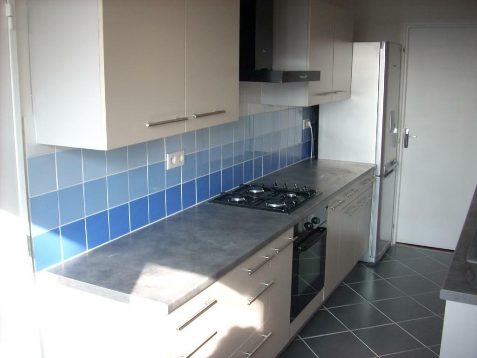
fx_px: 510
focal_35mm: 37
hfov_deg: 50.1
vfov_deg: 38.7
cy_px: 179
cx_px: 238
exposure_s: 1/42.4
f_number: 2.8
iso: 64
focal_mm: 6.2
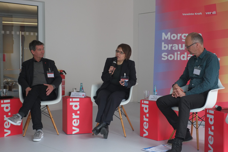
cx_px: 114
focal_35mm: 53
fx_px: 336
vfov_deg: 25.5
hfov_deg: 37.5
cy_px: 76
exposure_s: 1/125
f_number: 5.6
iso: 1250
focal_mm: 35
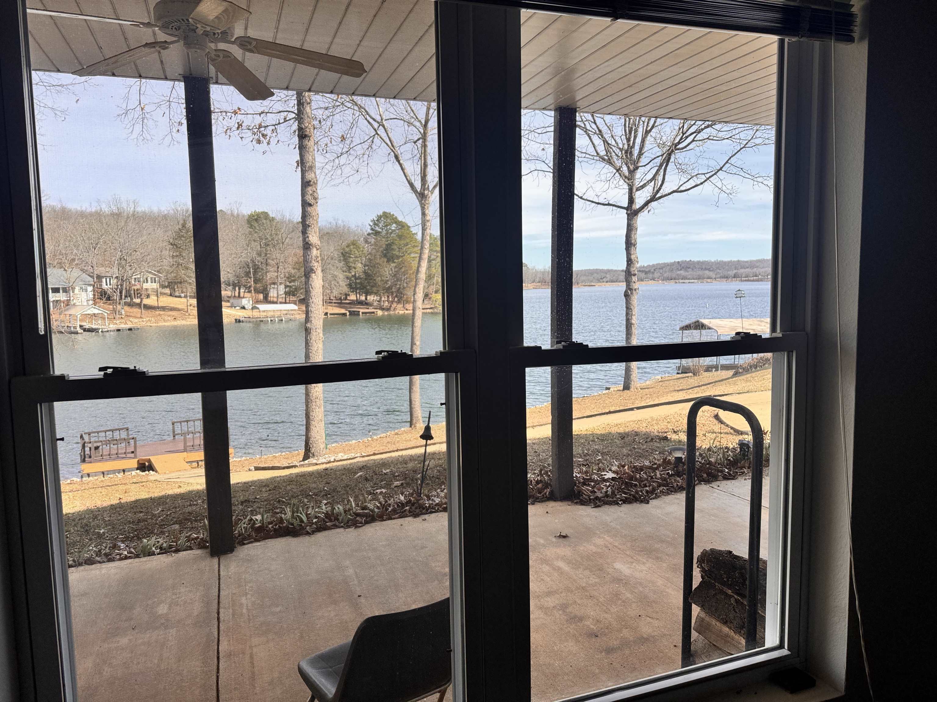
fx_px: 650
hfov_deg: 71.6
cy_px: 351
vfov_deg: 56.8
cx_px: 468
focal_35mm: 24
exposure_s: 1/1818
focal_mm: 6.76
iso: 80
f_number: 1.78
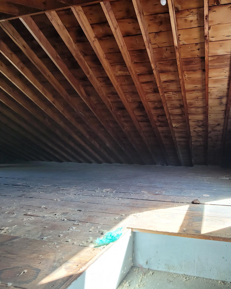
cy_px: 145
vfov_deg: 89.6
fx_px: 145
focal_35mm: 17
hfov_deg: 70.2
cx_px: 181
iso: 125
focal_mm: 2.2
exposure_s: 1/60
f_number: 2.2
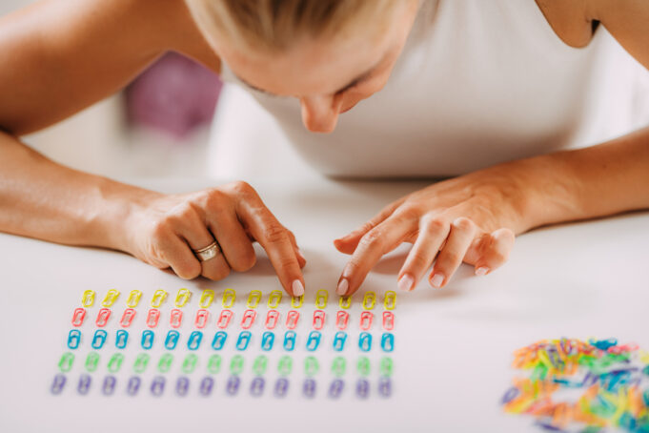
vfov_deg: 10.2
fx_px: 2434
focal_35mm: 135
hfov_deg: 15.2
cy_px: 216
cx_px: 324
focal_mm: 135
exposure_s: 1/200
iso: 200
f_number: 2
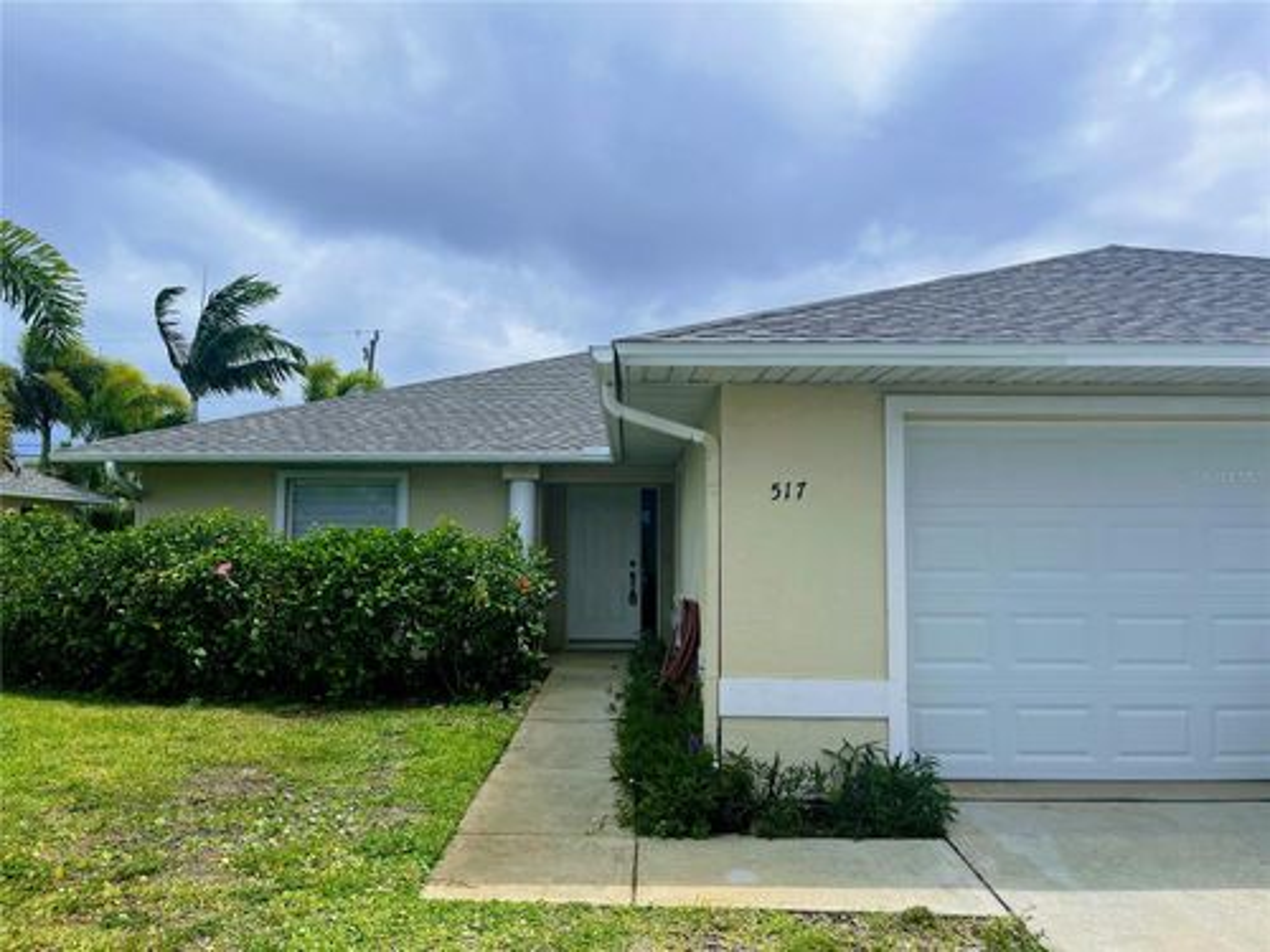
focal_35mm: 26
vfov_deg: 53.1
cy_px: 476
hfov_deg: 67.3
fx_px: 954
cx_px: 635
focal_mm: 5.1
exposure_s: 1/6494
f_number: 1.6
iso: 50
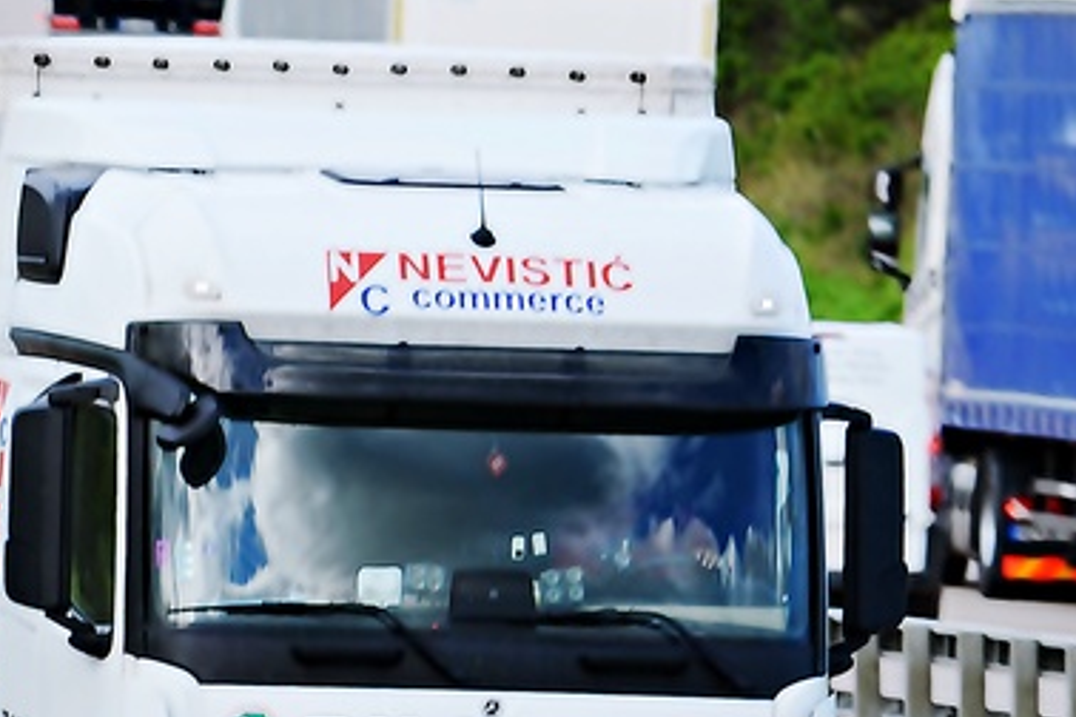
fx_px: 28422
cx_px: 171
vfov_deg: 1.4
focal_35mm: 951
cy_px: 609
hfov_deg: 2.2
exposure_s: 1/200
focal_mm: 300
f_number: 10
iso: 200
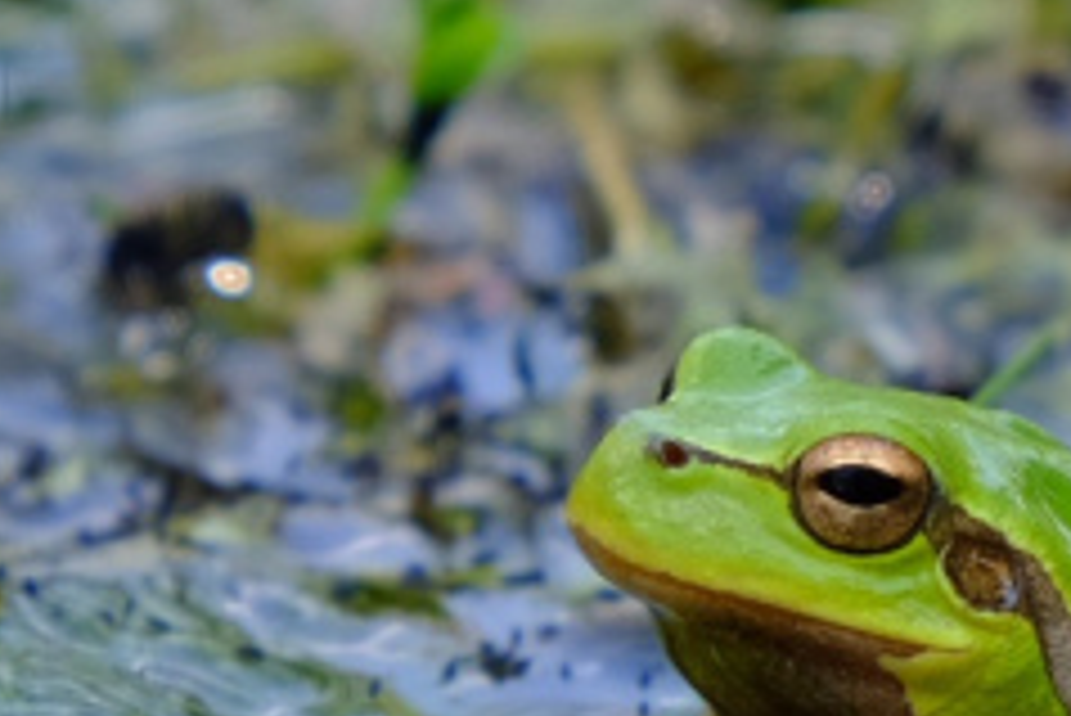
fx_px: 10984
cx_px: 940
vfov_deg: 3.7
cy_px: 520
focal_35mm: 369
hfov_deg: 5.6
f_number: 7.1
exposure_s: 1/200
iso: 500
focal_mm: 55
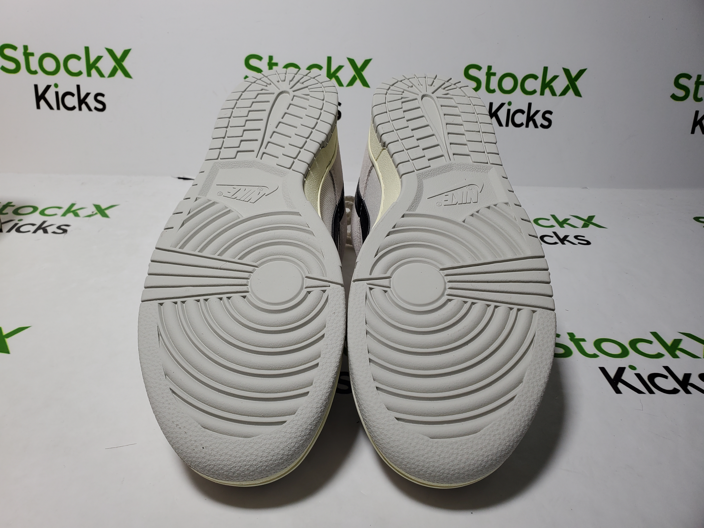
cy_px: 264
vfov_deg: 53.1
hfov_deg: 67.3
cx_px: 352
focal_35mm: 26
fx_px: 529
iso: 50
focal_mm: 4.3
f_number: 2.4
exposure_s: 1/282
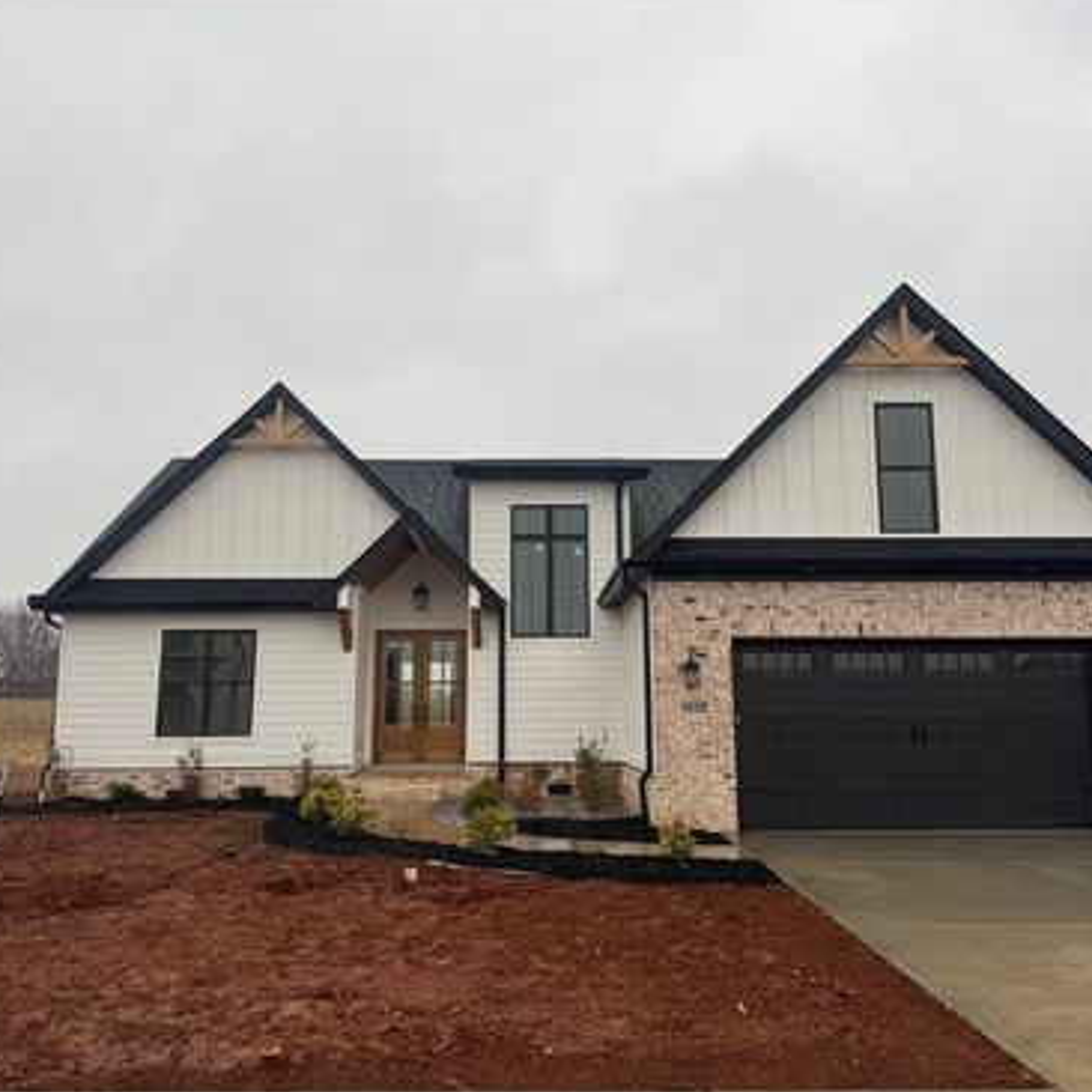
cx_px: 558
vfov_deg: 55.6
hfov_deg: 55.6
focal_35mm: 29
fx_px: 1035
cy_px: 545
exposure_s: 1/442
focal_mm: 6.76
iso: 80
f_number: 1.78
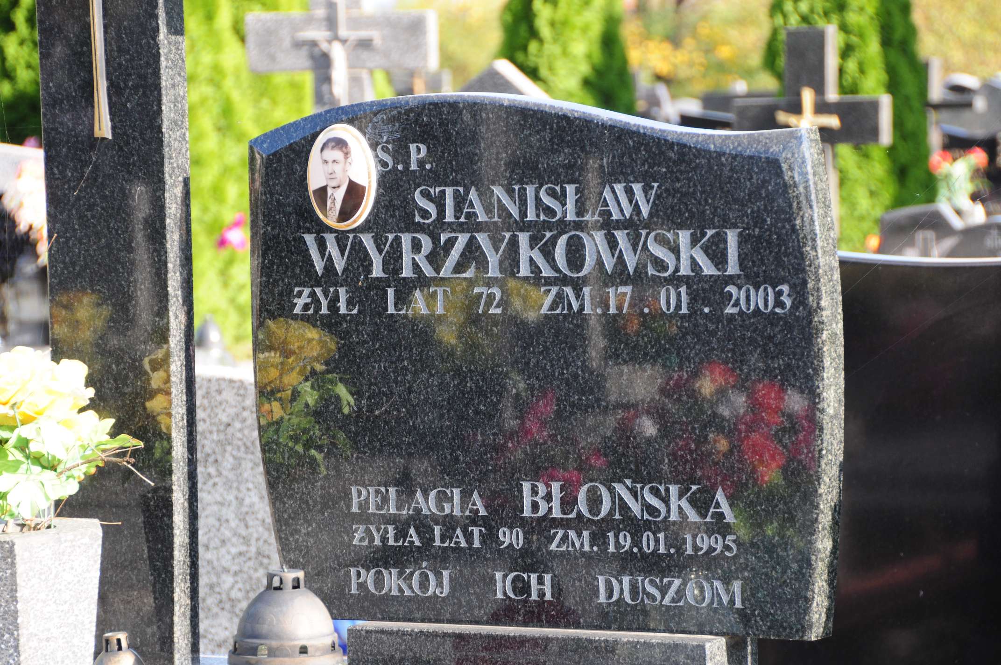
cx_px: 500
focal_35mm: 142
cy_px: 332
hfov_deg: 14.4
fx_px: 3957
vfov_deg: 9.6
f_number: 7.1
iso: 320
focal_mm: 95
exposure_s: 1/200
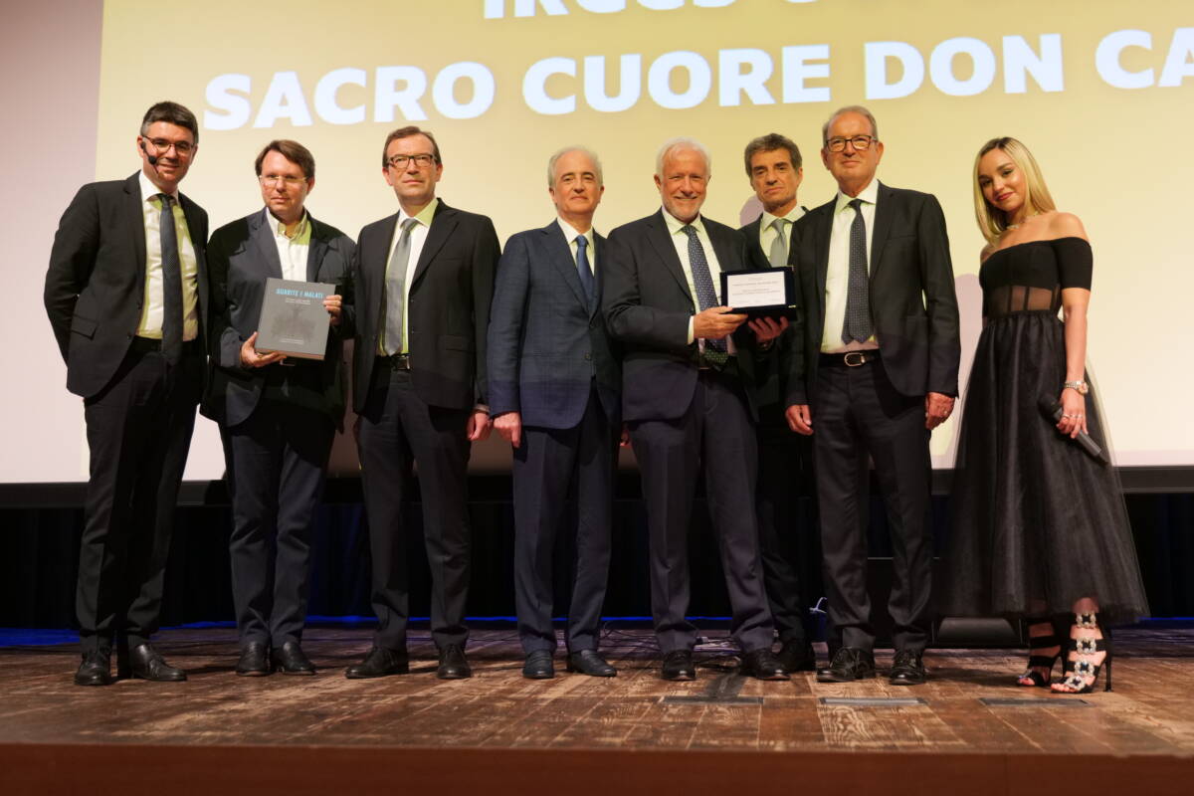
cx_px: 597
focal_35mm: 46
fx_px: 1526
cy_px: 398
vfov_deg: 29.2
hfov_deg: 42.7
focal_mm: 46
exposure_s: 1/60
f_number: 4
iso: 4000
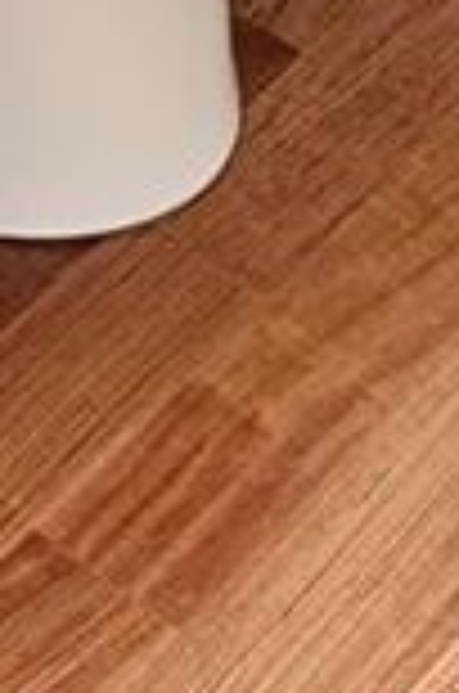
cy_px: -1224
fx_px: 3746
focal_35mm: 195
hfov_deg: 6.9
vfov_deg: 9.0
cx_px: -243
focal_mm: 6.86
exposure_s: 1/210
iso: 64
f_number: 1.78
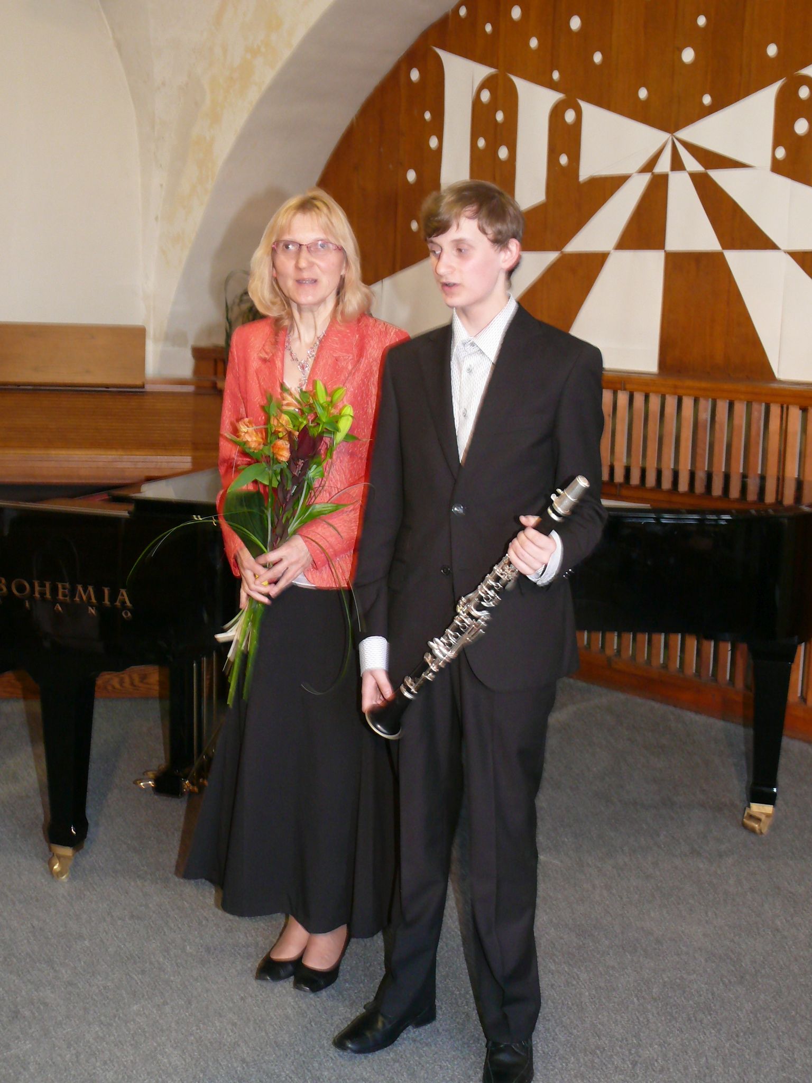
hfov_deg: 32.9
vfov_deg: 42.9
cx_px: 406
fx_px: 1376
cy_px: 542
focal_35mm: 44
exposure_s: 1/15
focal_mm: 8.5
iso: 200
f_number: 2.8
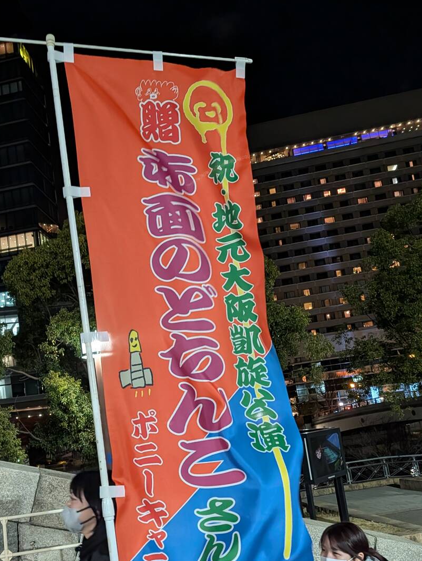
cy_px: 315
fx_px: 584
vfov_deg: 51.2
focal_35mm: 36
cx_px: 149
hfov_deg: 39.4
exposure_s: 1/120
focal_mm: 6.9
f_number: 1.68
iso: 768
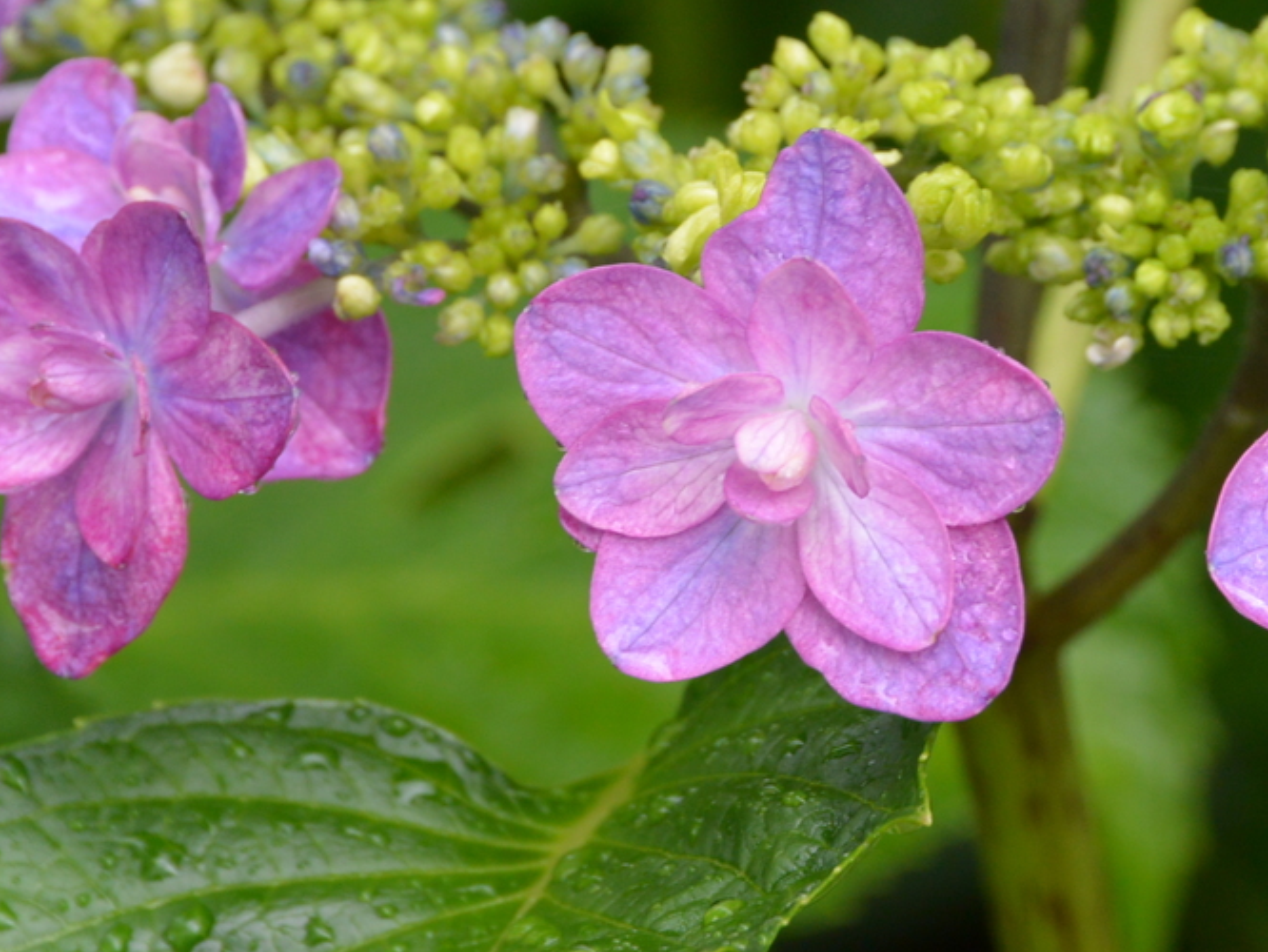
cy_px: 406
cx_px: 826
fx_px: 14621
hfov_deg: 5.0
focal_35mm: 399
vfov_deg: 3.7
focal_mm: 100
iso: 200
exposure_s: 1/15
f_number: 10
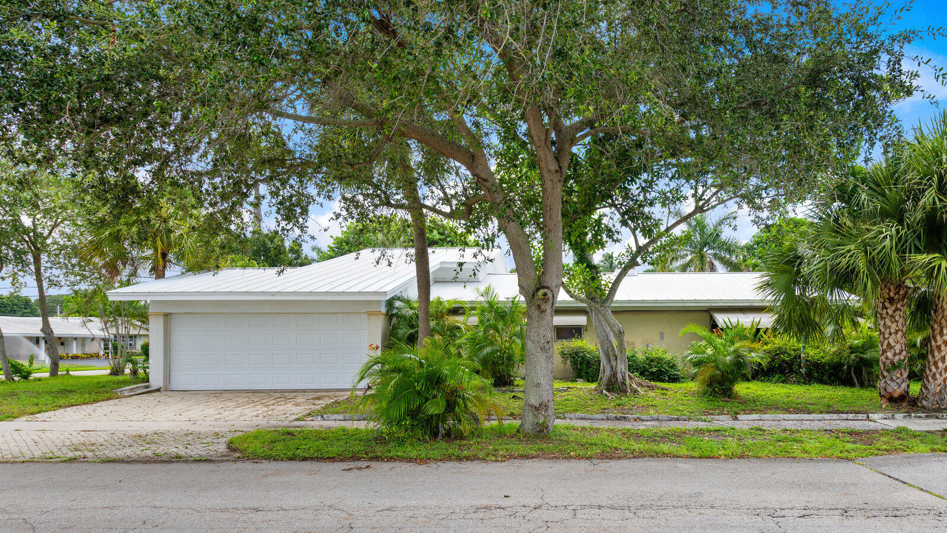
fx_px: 603
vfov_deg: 47.2
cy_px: 337
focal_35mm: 24
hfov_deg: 75.5
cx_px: 566
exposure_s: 1/400
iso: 160
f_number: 7.1
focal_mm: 19
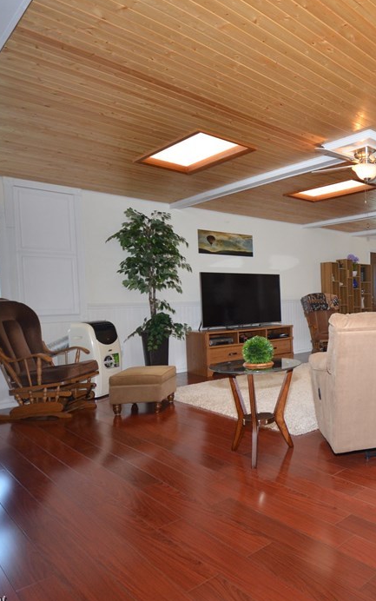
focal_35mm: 24
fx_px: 393
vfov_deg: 74.8
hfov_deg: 42.6
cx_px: 391
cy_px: 300
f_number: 4
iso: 800
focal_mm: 10
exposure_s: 1/60
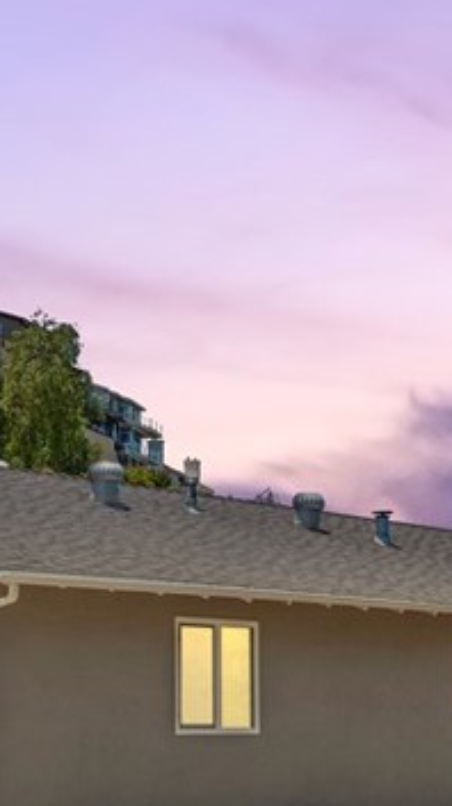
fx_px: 1559
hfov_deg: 16.4
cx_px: 326
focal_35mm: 73
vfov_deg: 27.9
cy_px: 727
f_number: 13
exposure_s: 1/20
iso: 100
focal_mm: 24
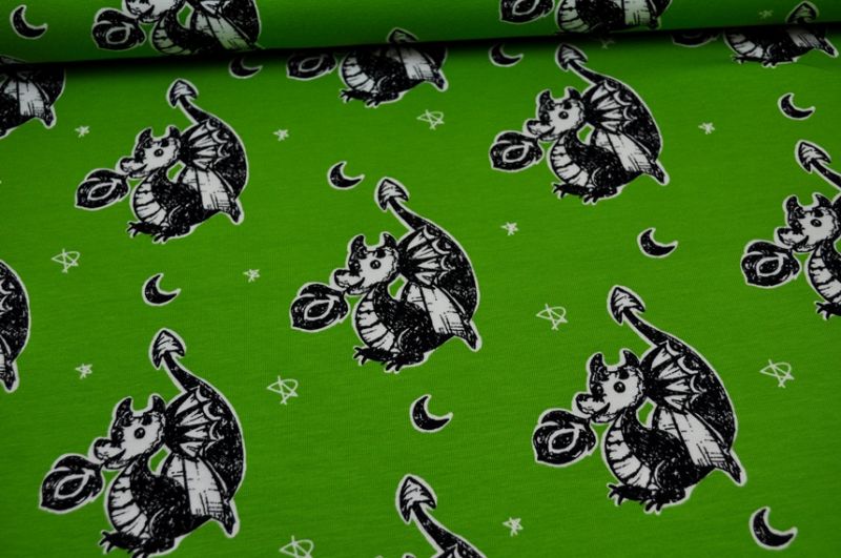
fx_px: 1085
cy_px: 279
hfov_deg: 42.4
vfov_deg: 28.9
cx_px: 420
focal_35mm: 46
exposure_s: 1/125
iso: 320
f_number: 5.6
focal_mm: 31
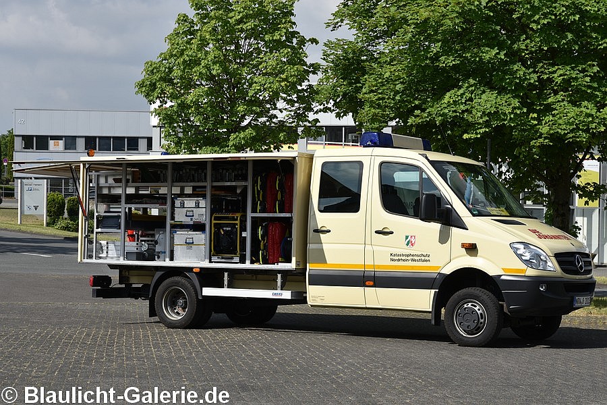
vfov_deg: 18.2
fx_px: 1264
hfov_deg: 27.0
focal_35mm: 75
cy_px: 202
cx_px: 304
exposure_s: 1/400
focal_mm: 75
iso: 200
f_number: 10
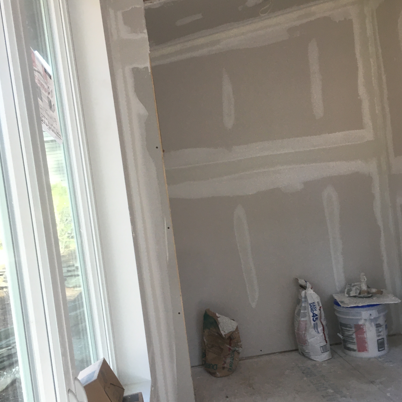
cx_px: 202
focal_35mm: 35
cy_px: 218
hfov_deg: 47.2
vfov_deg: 47.2
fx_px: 460
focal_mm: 4.15
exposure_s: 1/30
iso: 32
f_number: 2.2
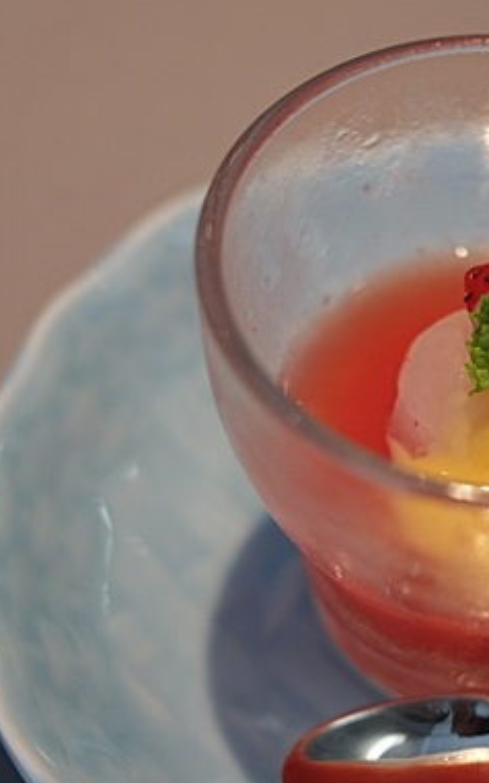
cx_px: 489
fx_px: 1813
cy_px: 380
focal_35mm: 85
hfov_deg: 15.1
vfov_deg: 24.4
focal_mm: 35
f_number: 2.8
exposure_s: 1/90
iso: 640
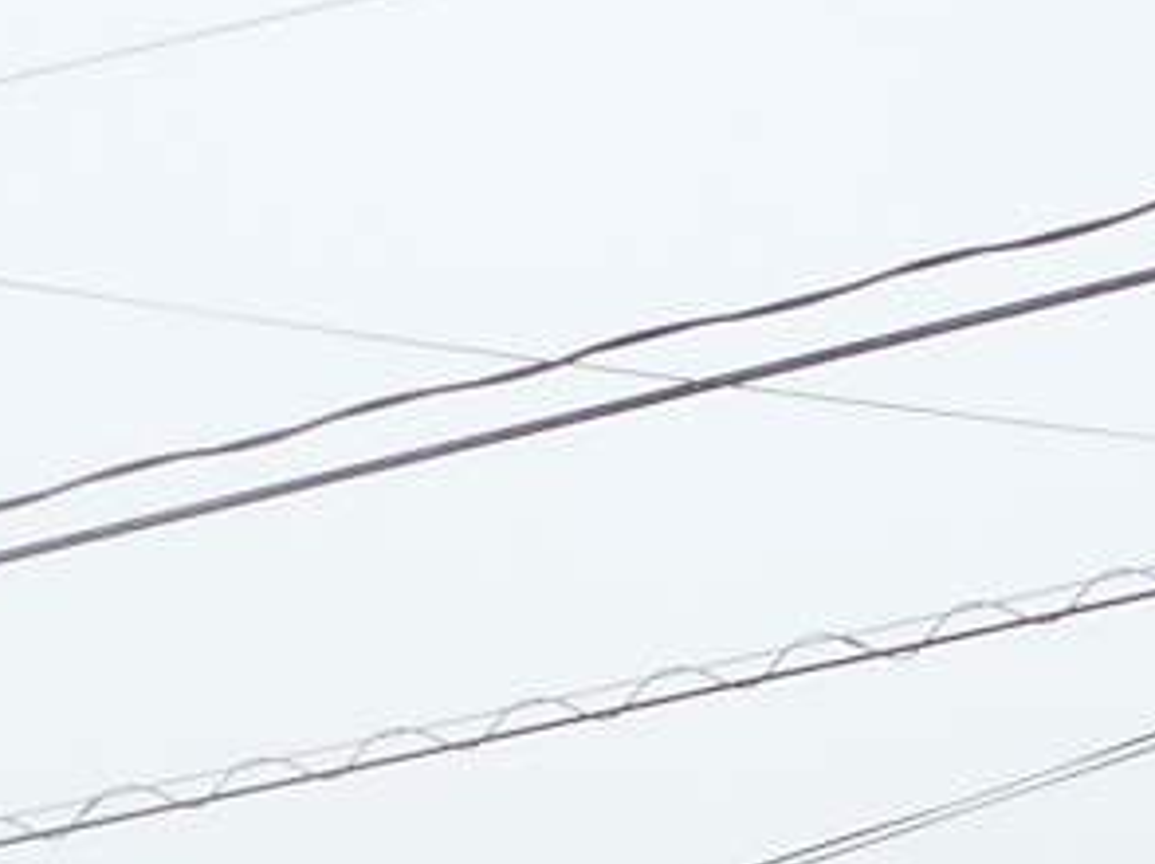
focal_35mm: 209
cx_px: 699
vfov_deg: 6.7
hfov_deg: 9.5
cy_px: 2058
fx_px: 6968
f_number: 4
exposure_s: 1/400
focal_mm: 5.2
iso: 100
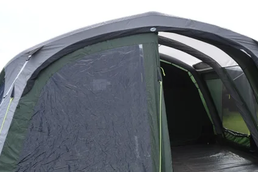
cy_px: 147
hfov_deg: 38.8
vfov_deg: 25.8
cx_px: 146
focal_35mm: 51
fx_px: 365
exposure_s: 1/250
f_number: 8
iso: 200
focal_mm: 18
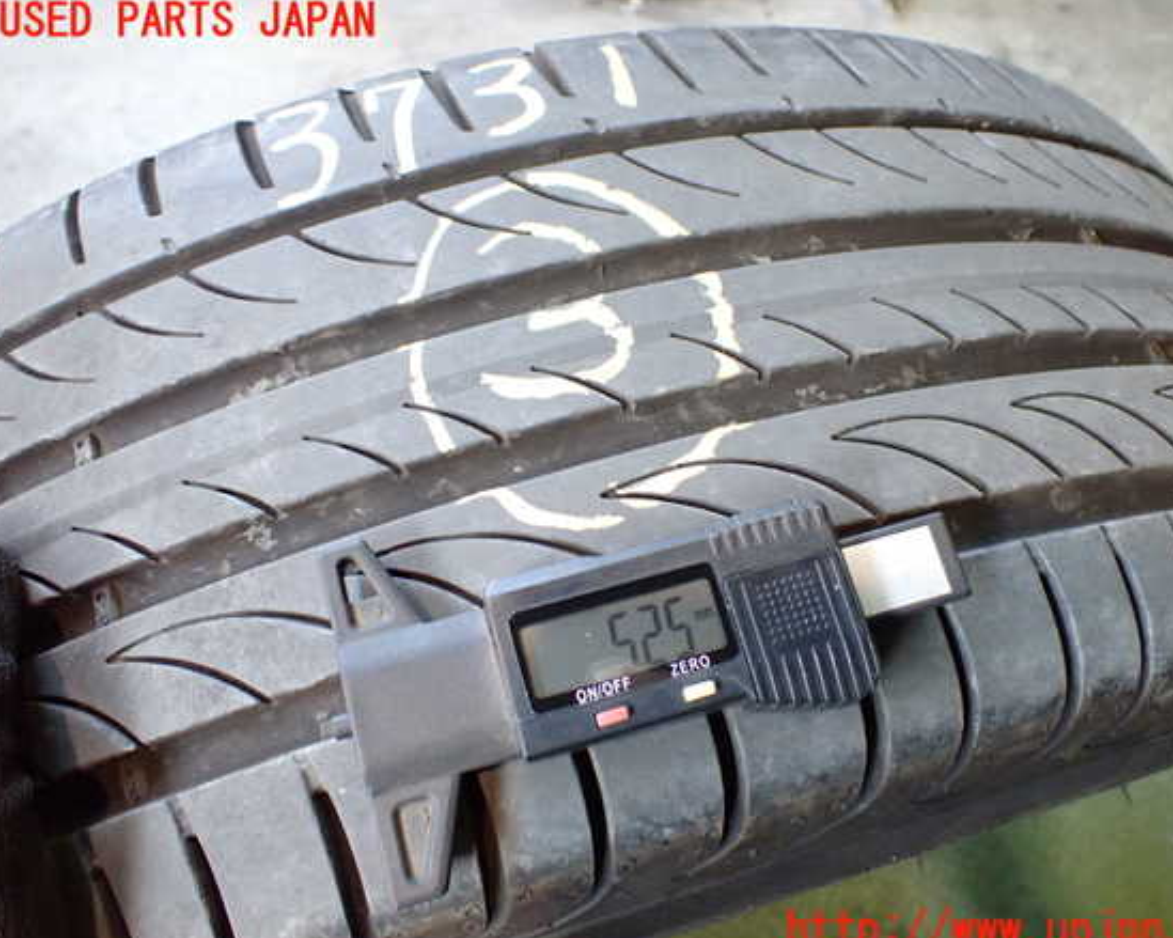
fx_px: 1111
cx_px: 628
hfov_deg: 55.6
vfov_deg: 45.8
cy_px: 476
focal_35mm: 32
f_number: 2.3
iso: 800
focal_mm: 5.4
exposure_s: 1/100
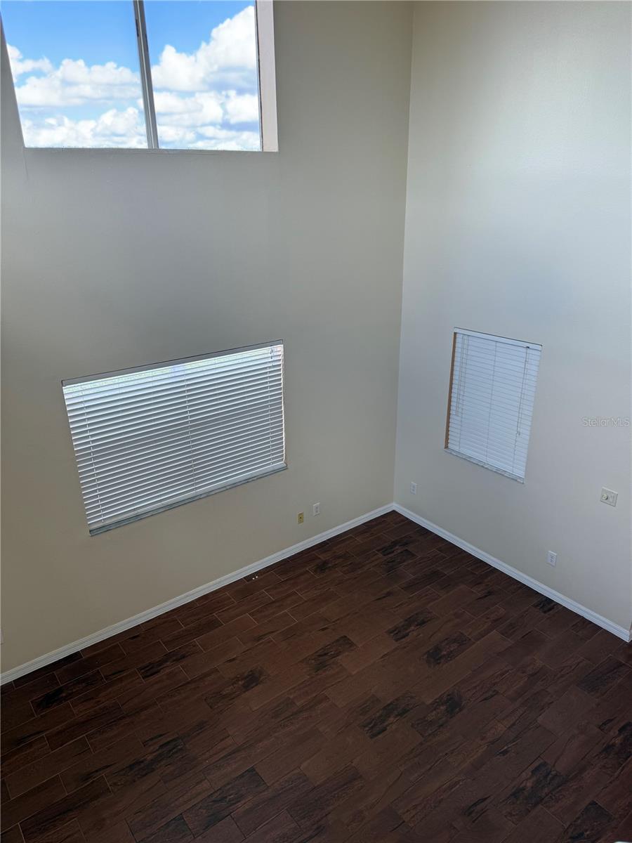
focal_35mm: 24
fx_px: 584
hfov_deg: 56.8
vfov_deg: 71.6
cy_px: 422
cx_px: 316
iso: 50
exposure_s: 1/121
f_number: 1.78
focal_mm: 6.76
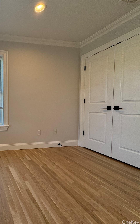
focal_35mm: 20
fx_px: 122
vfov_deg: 85.1
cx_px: 1
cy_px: 113
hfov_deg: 49.2
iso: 80
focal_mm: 2.22
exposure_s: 1/120
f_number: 2.2
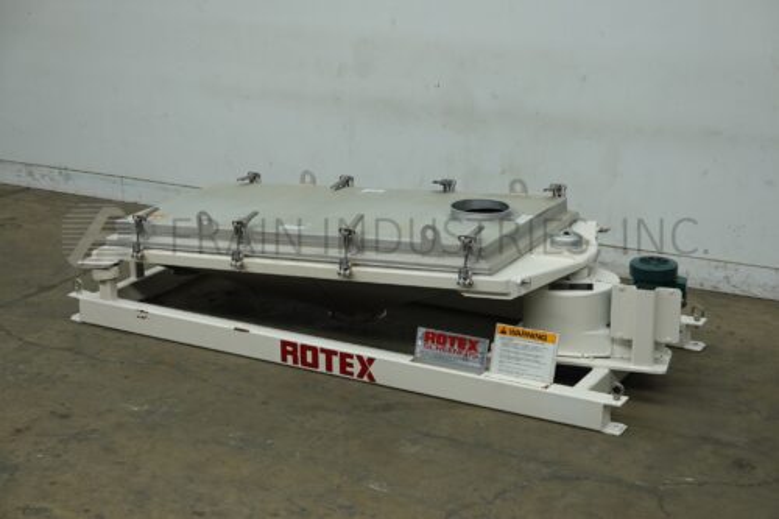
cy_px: 260
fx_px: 1341
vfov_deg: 21.9
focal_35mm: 62
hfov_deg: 32.4
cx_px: 390
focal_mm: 22.92
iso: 200
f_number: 4
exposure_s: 1/80
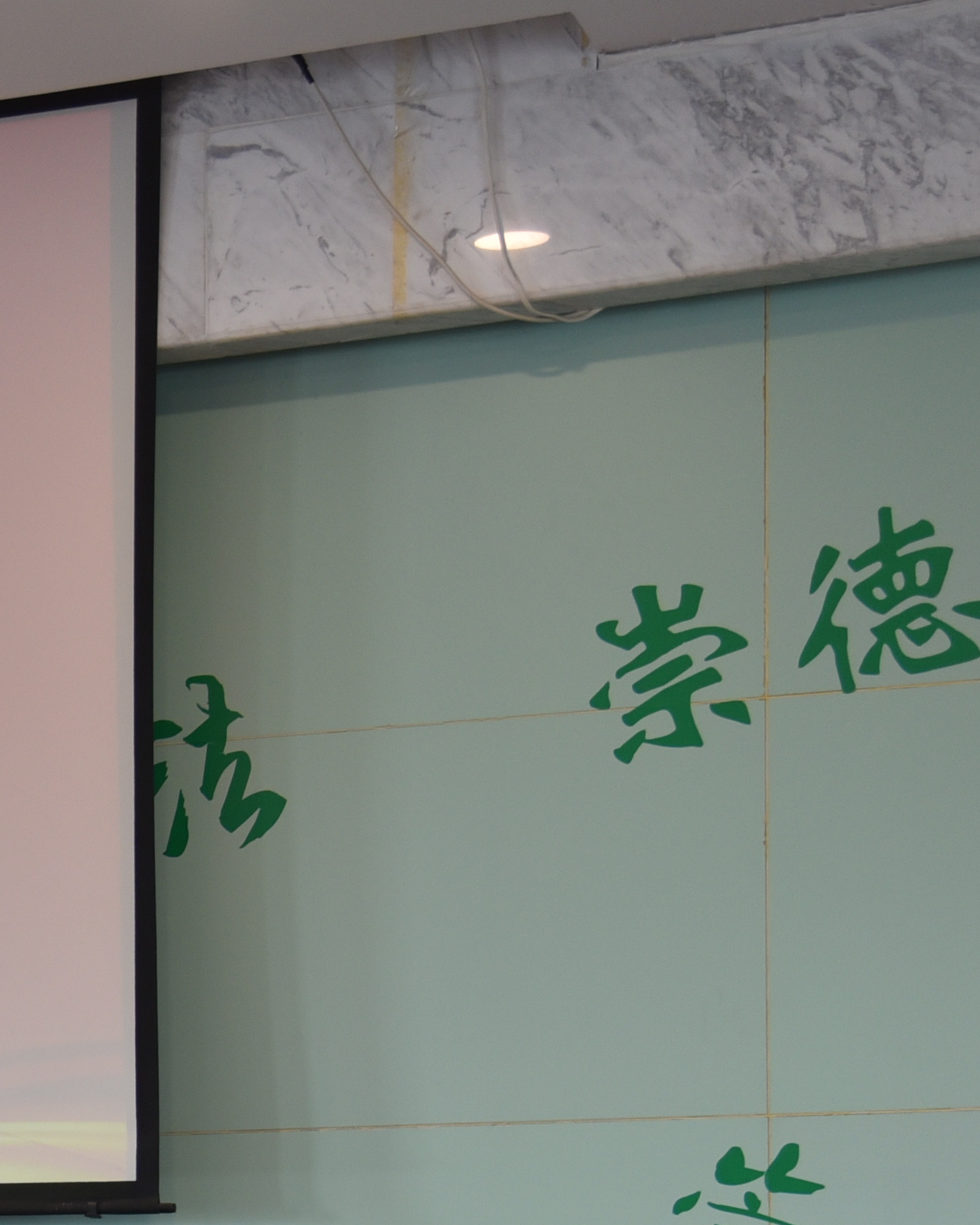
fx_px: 4169
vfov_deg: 16.3
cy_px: 1278
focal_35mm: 115
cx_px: -702
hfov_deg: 12.4
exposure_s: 1/60
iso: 560
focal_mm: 38
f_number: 4
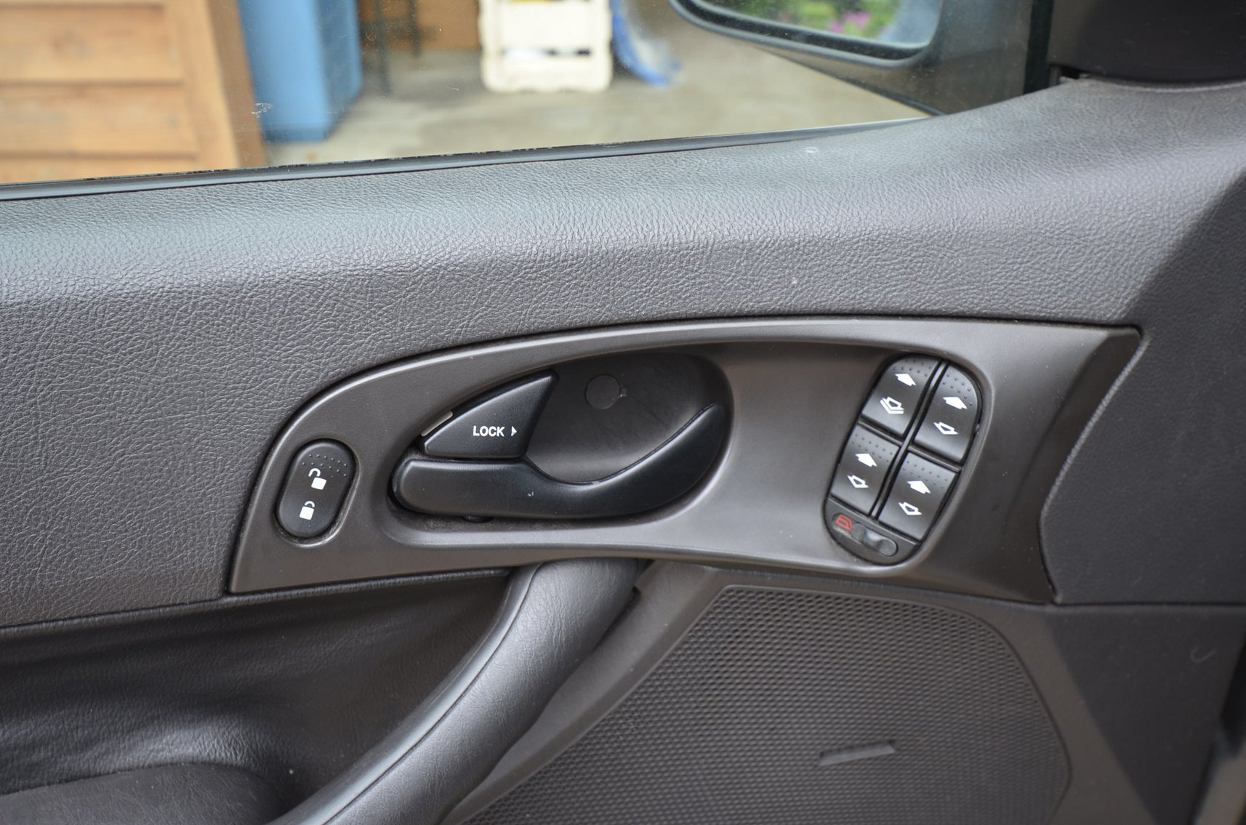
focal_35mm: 36
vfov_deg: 36.7
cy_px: 412
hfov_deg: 53.2
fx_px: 1243
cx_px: 623
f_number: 5.6
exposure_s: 1/125
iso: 280
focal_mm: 24
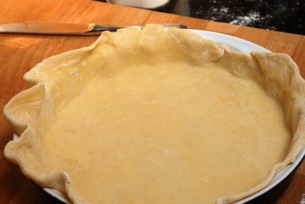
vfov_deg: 13.2
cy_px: 120
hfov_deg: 19.6
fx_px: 883
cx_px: 165
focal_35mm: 104
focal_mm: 50
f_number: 5.6
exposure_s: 1/125
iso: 110
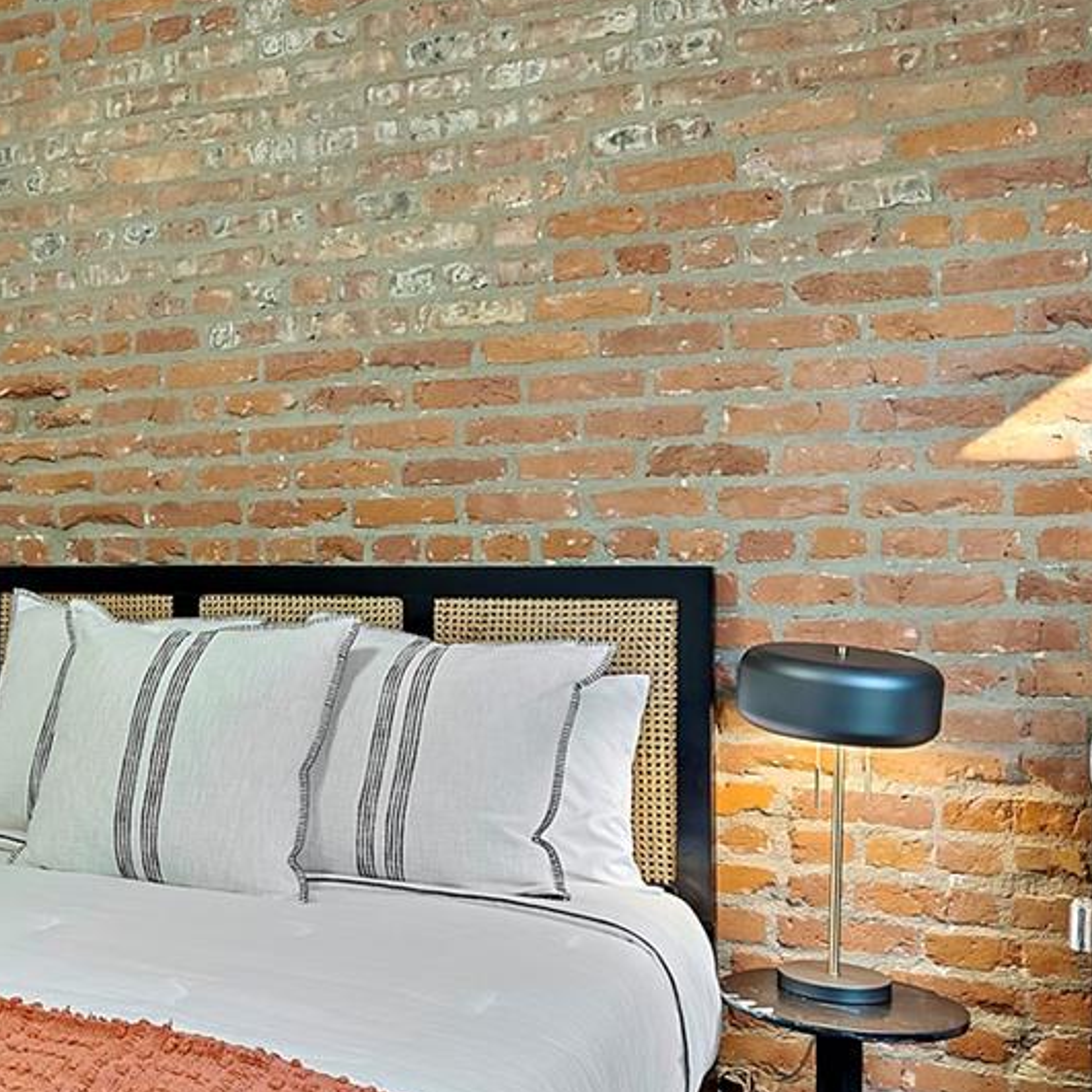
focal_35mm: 41
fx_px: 1463
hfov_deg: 37.1
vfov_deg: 40.9
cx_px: 27
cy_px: 557
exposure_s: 1/6
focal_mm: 16
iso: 640
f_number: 7.1
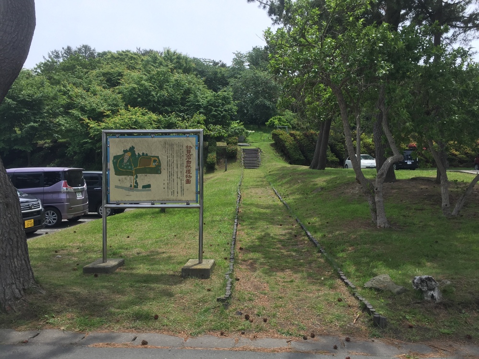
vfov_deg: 48.2
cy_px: 180
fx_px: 401
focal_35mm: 29
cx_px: 240
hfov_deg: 61.7
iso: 32
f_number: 2.2
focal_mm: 4.15
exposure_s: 1/1319
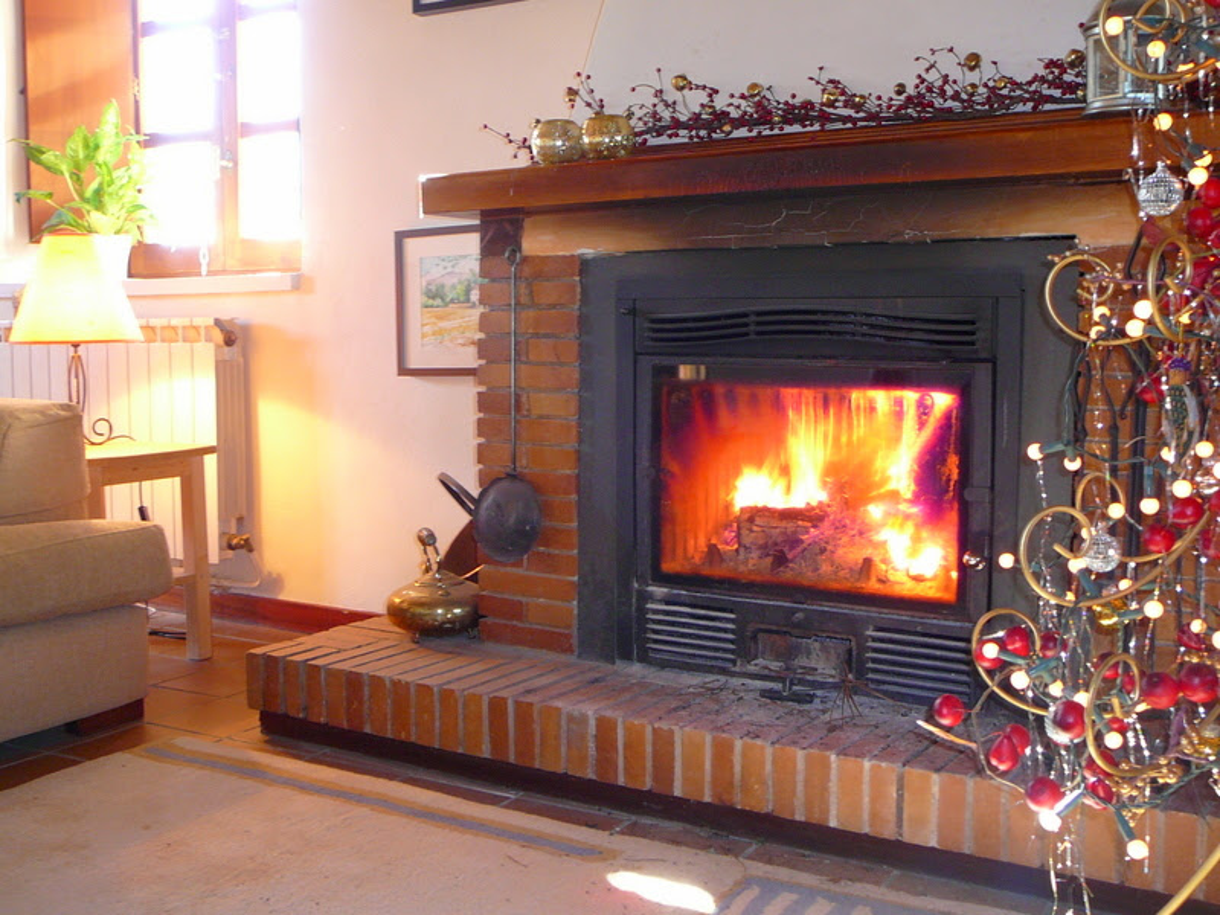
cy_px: 458
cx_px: 610
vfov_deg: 35.1
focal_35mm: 41
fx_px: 1445
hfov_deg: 45.8
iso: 125
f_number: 3.1
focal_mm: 6.1
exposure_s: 1/8
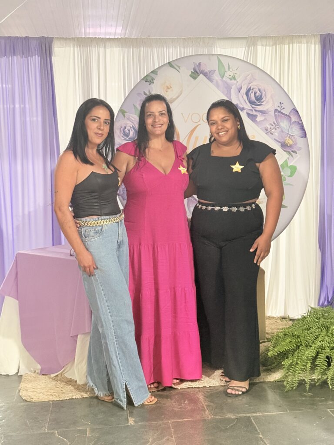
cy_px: 222
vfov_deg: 39.7
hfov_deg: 30.3
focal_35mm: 48
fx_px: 618
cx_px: 167
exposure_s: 1/40
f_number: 1.78
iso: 500
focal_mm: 6.76
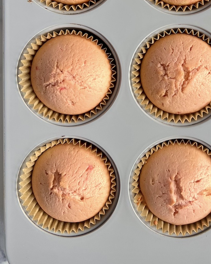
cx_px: 184
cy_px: 17
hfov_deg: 25.2
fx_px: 460
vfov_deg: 30.3
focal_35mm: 59
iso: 100
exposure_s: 1/121
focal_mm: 5.7
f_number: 1.5
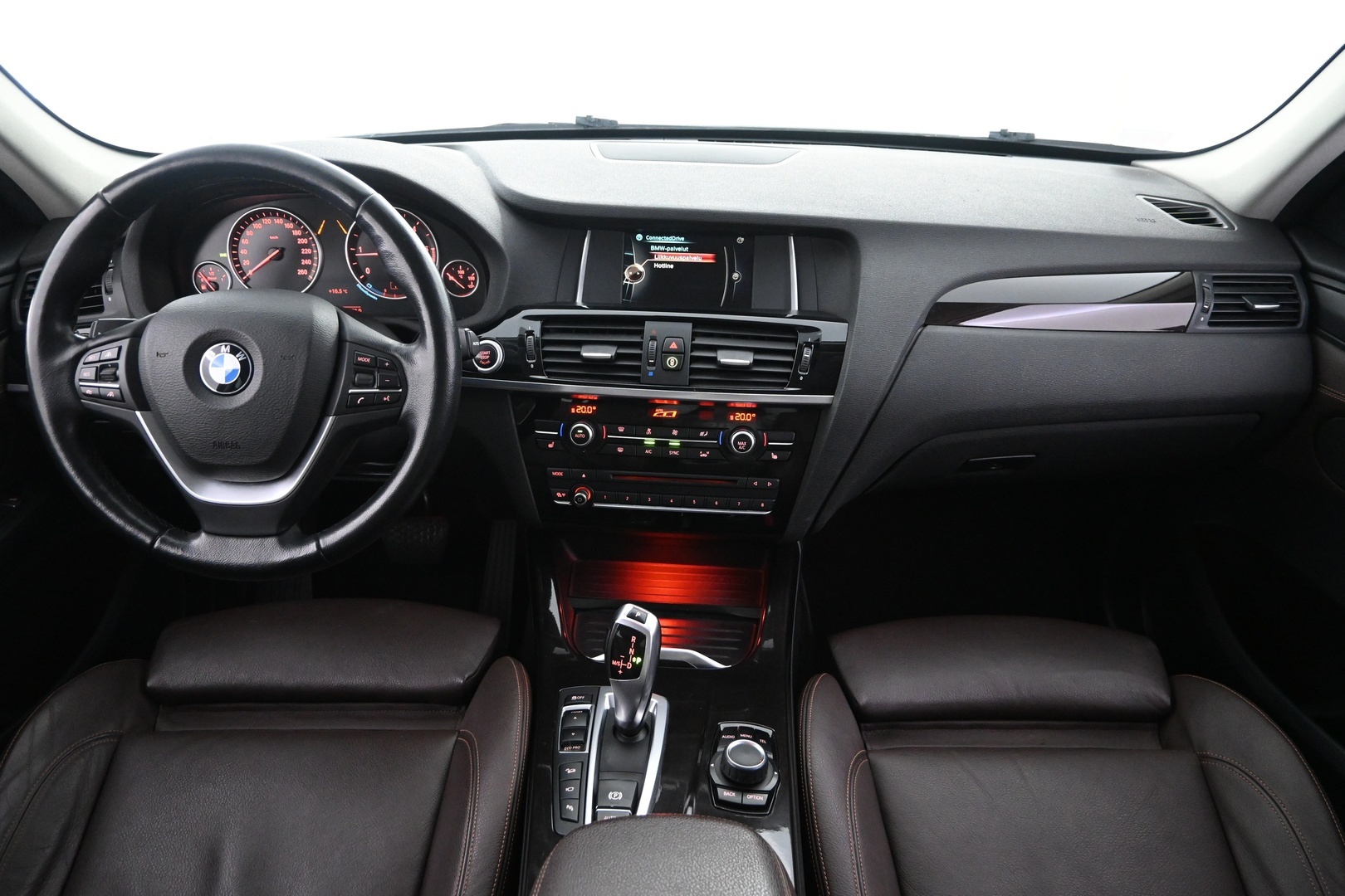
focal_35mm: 24
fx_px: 897
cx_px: 672
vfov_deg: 53.1
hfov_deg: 73.7
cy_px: 448
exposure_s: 1/25
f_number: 3.5
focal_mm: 16
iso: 3200
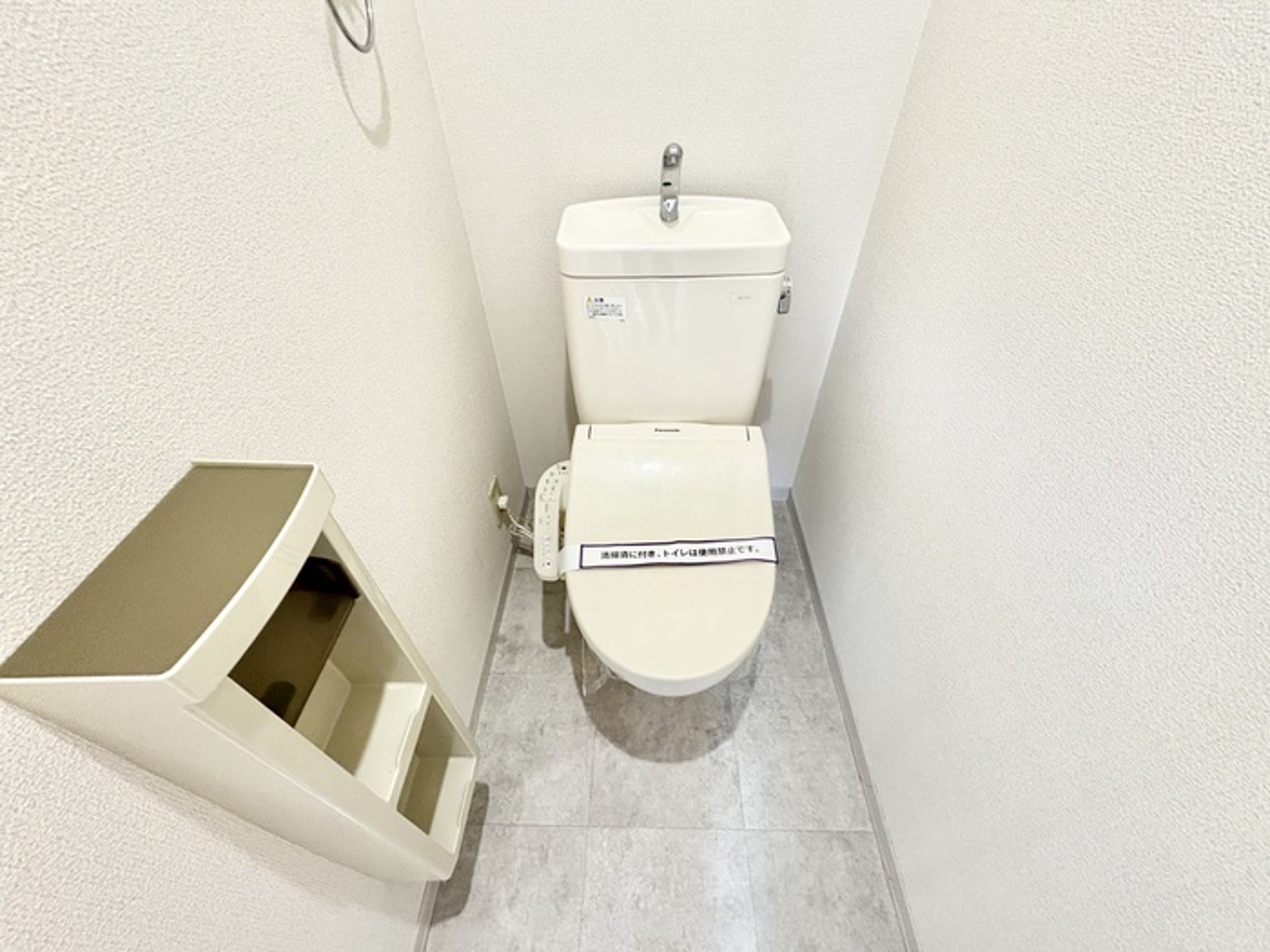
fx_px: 514
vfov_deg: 85.7
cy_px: 476
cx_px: 635
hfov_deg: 102.1
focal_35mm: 14
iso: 250
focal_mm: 2.22
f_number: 2.2
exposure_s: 1/60
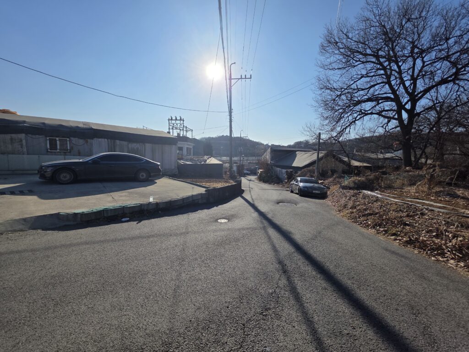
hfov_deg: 106.2
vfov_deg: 89.9
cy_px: 176
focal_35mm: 13
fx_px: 176
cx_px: 234
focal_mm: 2.2
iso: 40
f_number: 1.9
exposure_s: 1/4744
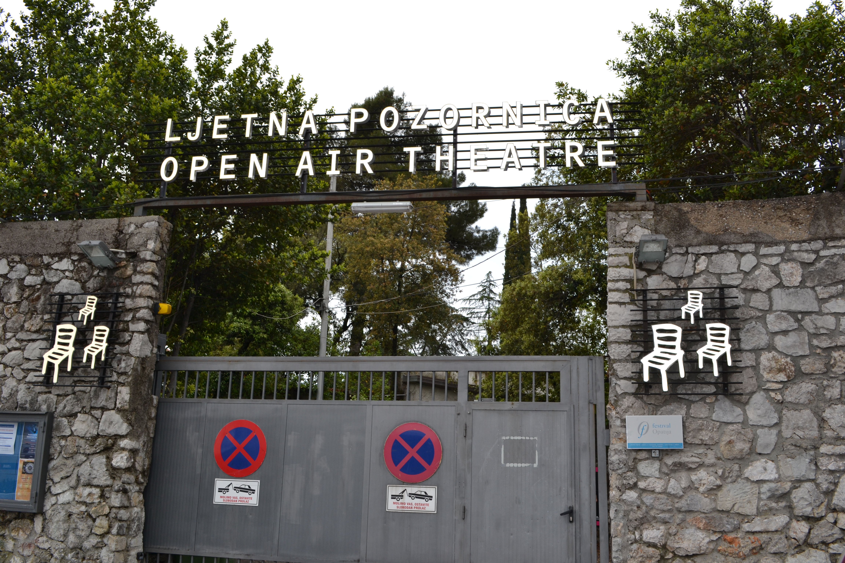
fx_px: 775
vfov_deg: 40.0
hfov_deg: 57.2
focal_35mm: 33
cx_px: 422
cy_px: 282
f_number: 10
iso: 100
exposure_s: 1/200
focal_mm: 22
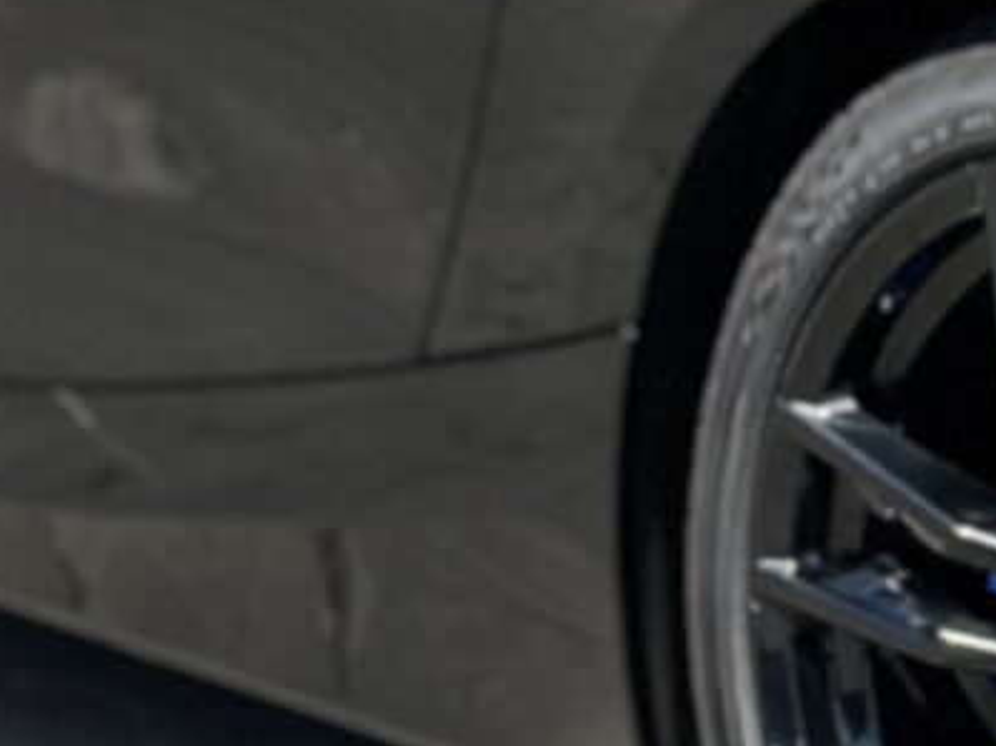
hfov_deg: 6.4
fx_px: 8885
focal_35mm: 309
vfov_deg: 4.8
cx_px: 1226
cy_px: -273
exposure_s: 1/4785
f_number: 1.78
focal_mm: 6.86
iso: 100
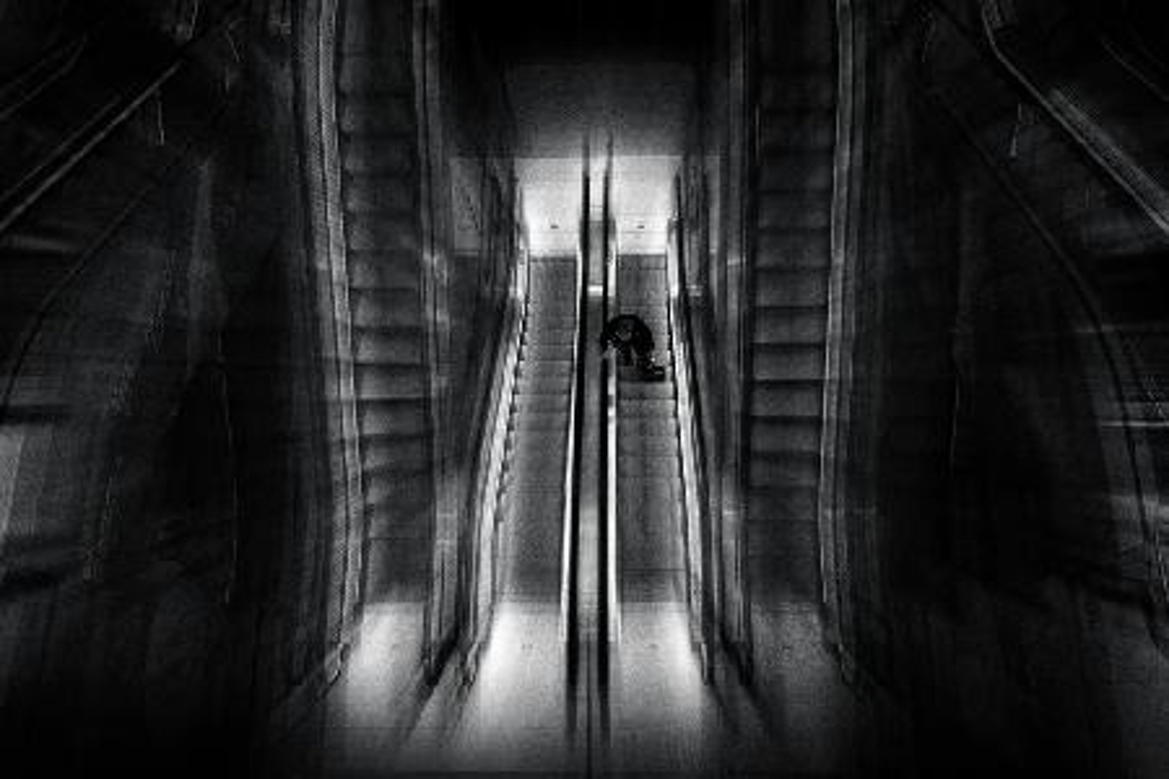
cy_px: 390
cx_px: 584
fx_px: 1039
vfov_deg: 41.1
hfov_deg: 58.7
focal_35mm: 32
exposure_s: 1/40
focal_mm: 32
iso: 200
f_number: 3.5
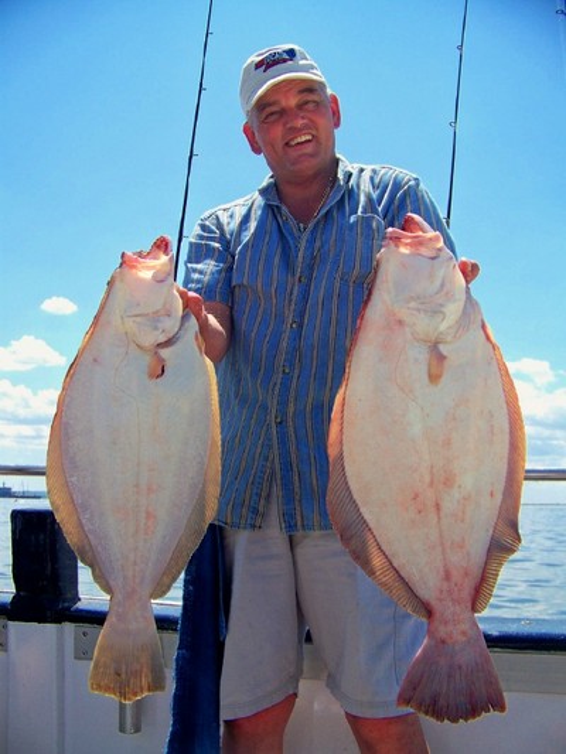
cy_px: 377
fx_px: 785
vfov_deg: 51.3
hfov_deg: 39.7
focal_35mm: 36
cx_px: 283
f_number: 2.8
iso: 64
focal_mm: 5.85
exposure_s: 1/640
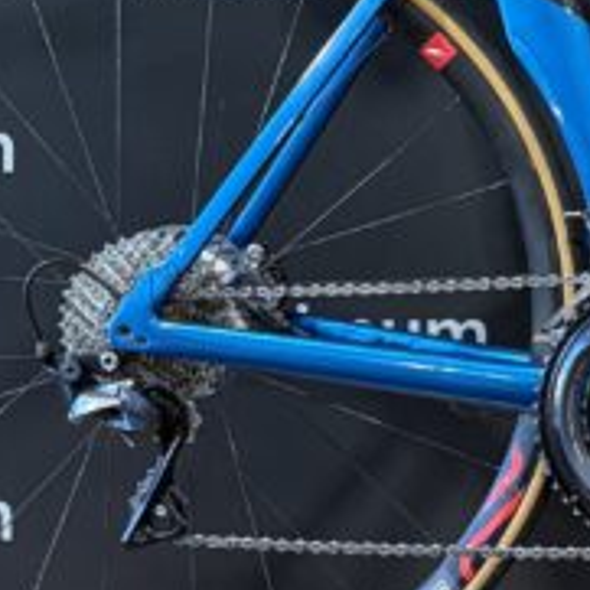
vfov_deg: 13.3
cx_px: 825
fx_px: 2507
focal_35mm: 130
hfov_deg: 12.9
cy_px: 33
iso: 80
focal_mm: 5.96
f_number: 1.6
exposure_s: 1/50
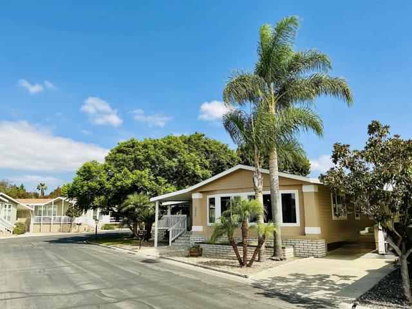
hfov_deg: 63.4
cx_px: 206
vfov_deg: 49.7
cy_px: 154
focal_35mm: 28
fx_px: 333
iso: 25
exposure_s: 1/1848
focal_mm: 3
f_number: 1.8
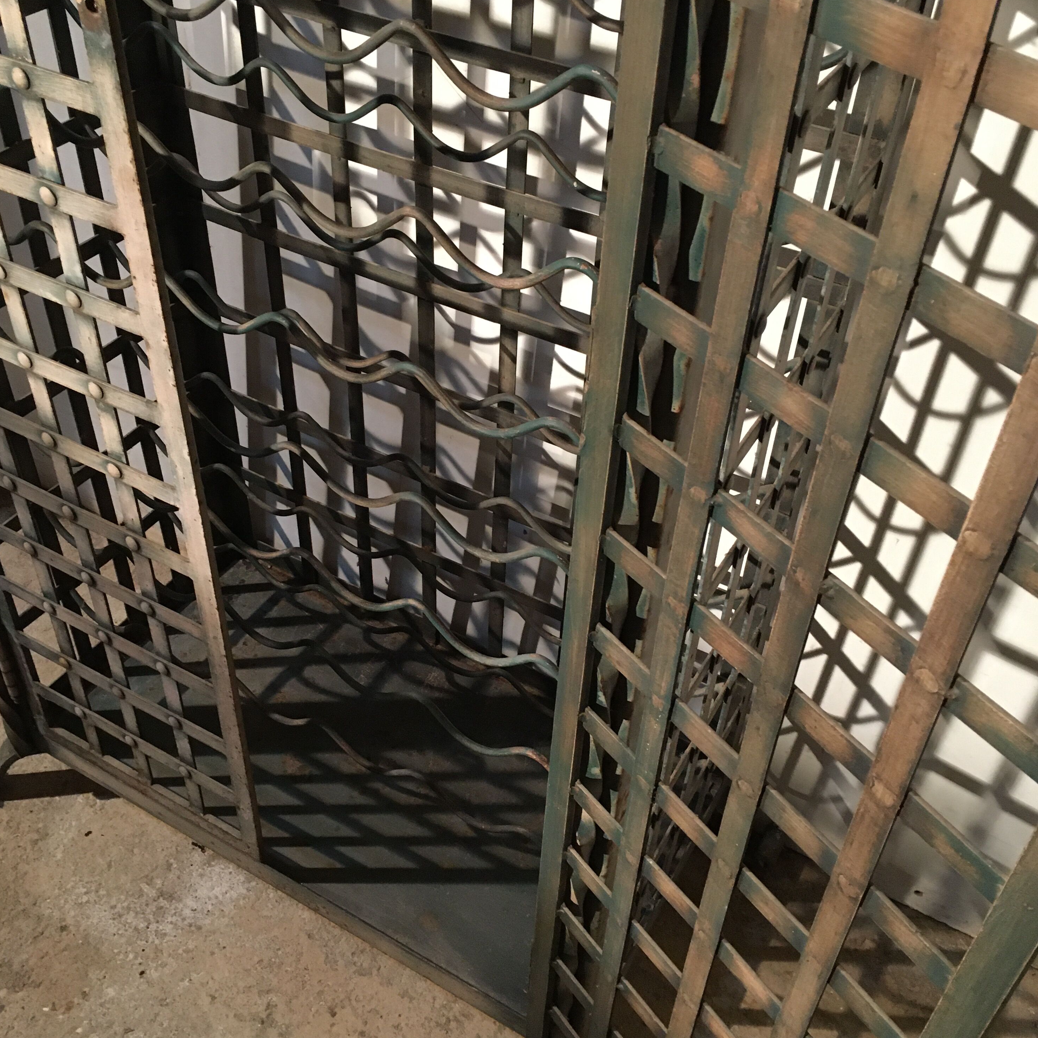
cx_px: 512
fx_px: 1187
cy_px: 512
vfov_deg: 47.2
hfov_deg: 47.2
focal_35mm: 35
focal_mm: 4.15
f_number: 2.2
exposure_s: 1/17
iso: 200
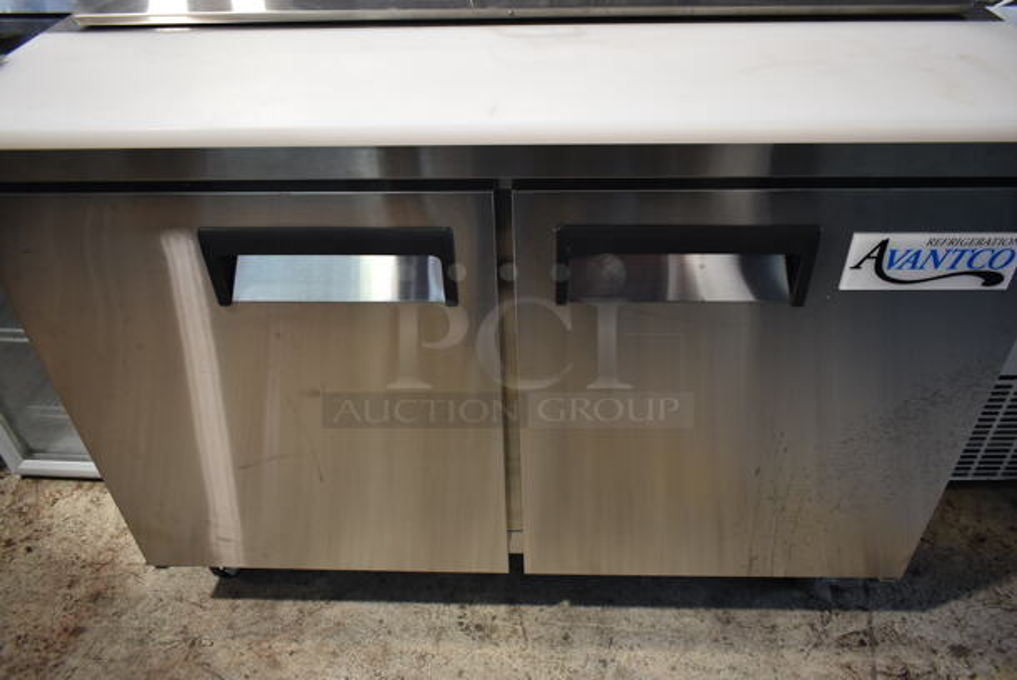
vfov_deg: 48.0
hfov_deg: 67.3
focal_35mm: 27
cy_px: 340
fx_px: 763
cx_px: 508
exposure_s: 1/30
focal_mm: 18
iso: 640
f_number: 3.5
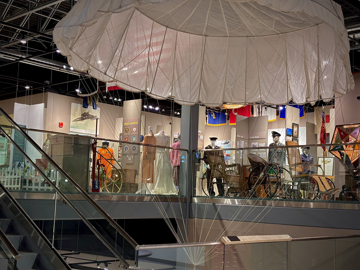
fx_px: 541
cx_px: 180
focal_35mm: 52
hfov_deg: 36.8
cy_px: 135
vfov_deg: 28.0
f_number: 1.6
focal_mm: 5.96
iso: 125
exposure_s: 1/40
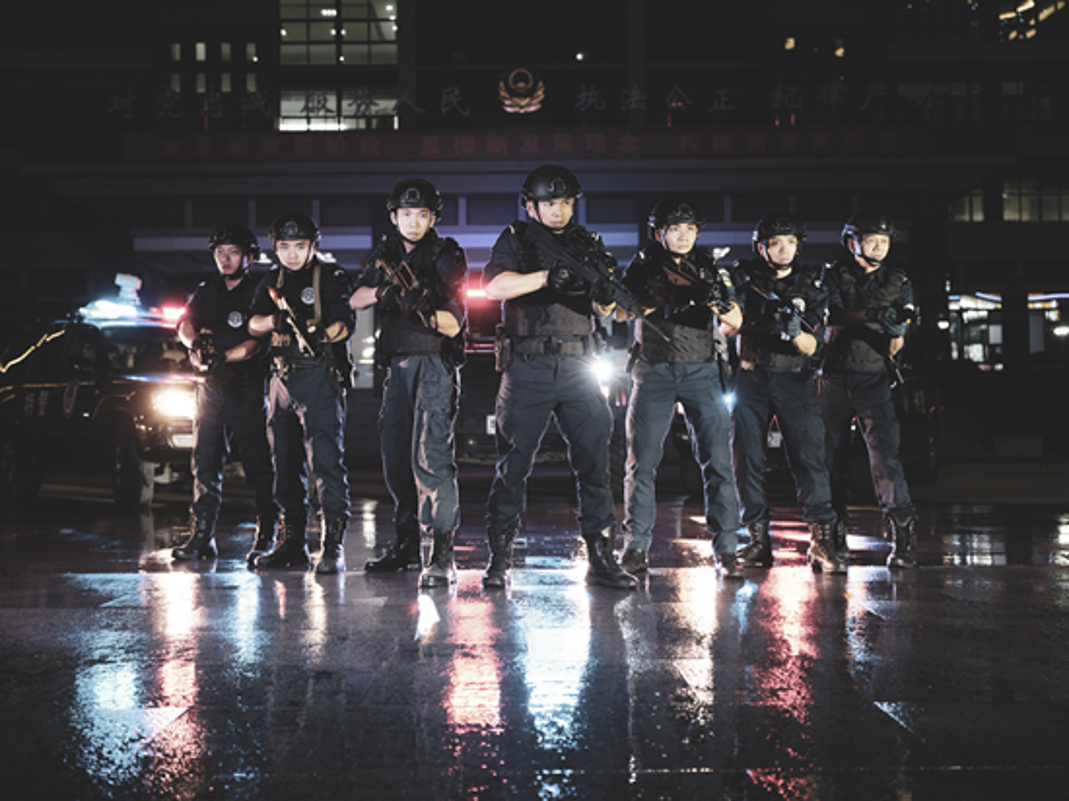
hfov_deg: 44.8
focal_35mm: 42
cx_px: 534
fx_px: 1296
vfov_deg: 34.3
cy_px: 400
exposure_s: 1/40
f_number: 4
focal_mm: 52.7
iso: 2500
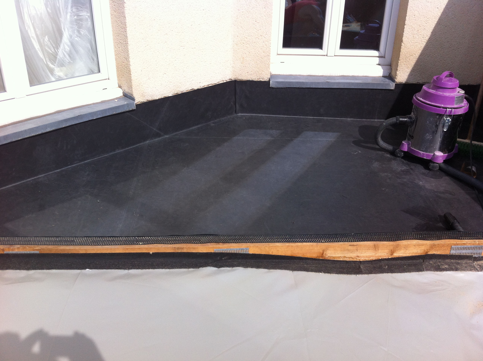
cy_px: 180
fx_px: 488
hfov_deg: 52.7
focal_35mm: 35
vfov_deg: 40.6
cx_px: 242
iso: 80
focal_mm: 3.85
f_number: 2.8
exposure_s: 1/1508
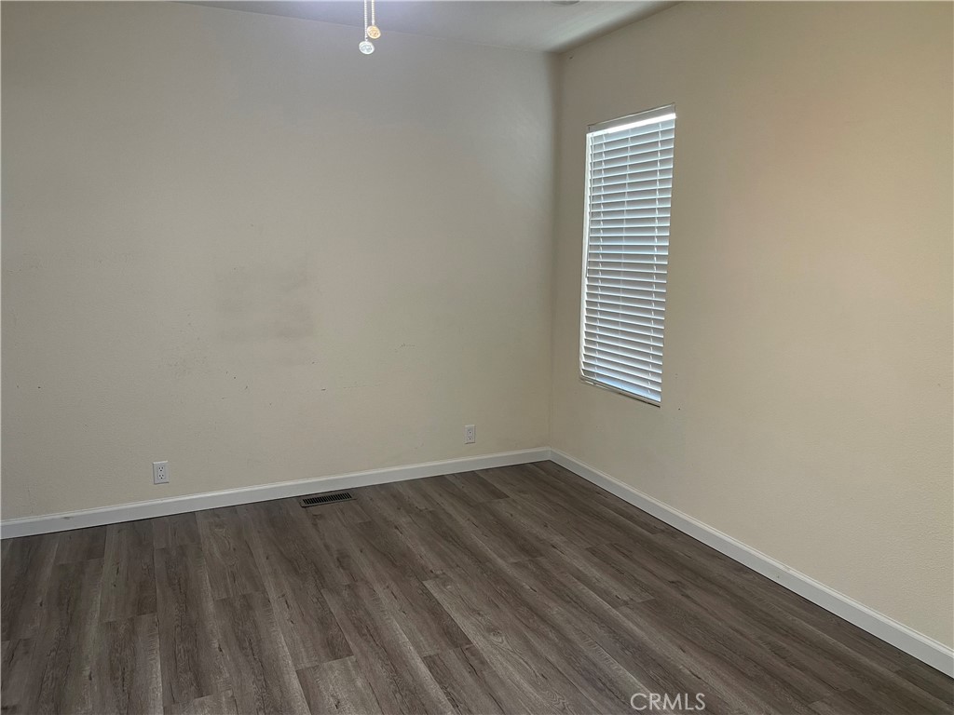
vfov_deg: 54.9
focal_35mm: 25
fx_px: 689
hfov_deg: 69.4
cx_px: 477
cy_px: 358
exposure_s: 1/60
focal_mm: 5.1
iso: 125
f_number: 1.6
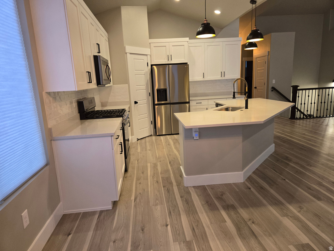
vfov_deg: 58.9
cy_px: 126
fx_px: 222
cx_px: 167
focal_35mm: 23
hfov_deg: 73.9
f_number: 1.8
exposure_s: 1/120
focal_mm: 5.4
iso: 250
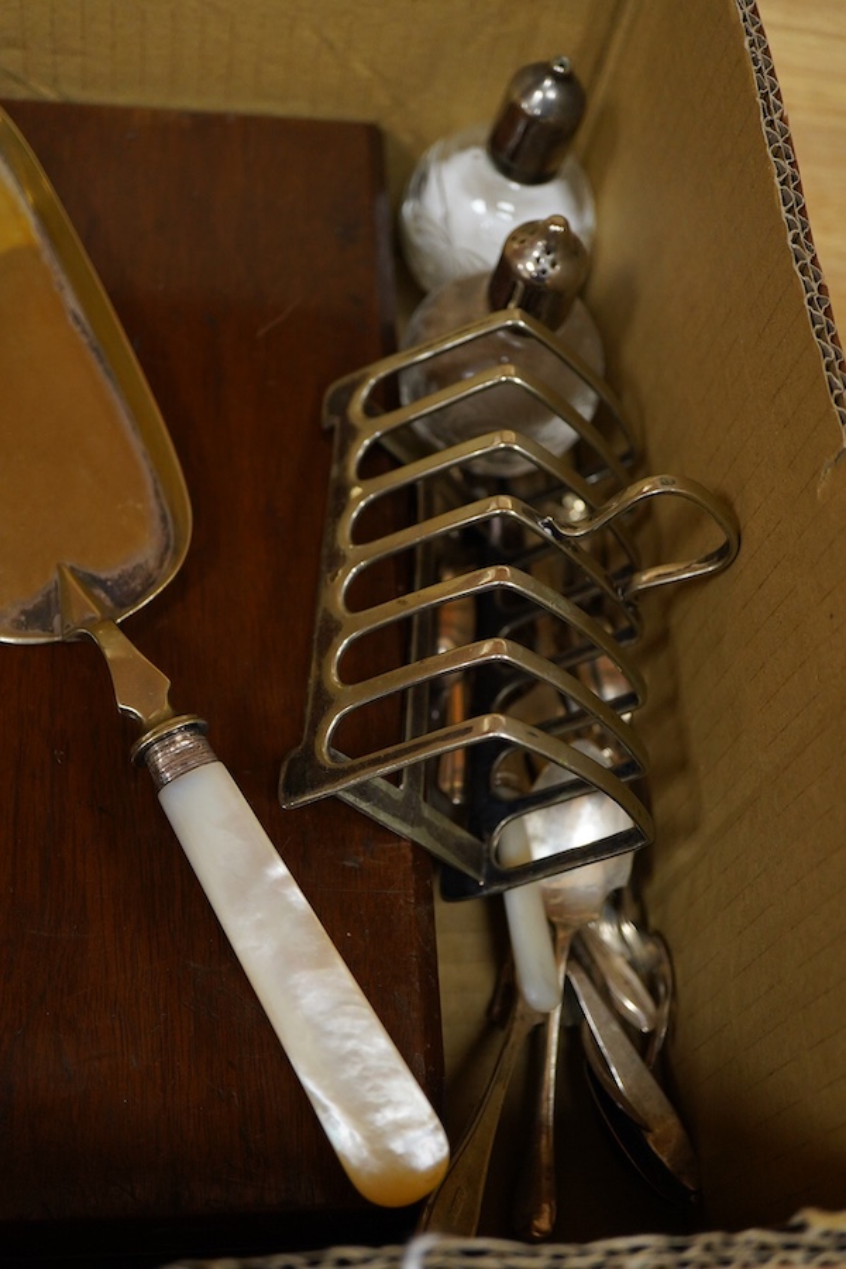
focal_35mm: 45
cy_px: 634
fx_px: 1586
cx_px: 423
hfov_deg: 29.9
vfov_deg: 43.6
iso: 1250
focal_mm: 30
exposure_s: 1/125
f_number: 3.5
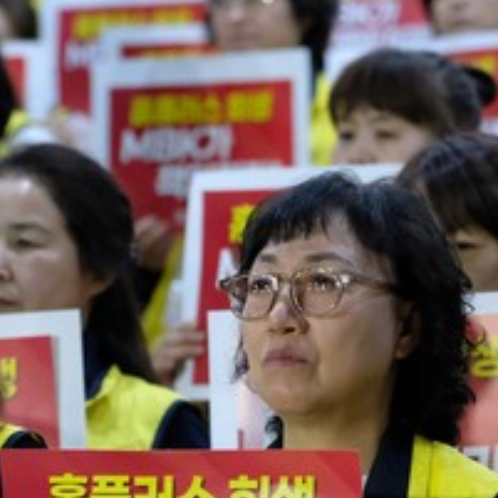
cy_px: 300
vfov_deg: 5.1
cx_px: 302
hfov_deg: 5.1
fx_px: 5567
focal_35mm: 342
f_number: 3.2
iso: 5000
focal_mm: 90
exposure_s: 1/125
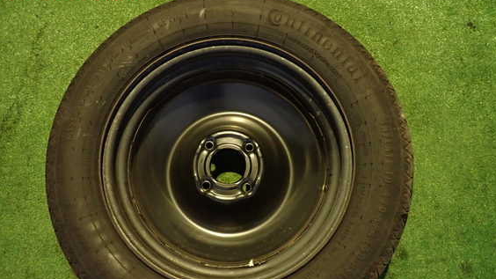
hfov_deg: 66.0
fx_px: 381
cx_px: 235
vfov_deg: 39.8
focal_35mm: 29
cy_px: 178
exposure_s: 1/30
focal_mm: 4.5
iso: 640
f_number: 2
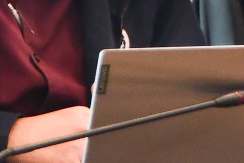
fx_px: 4981
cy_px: -73
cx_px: -508
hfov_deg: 2.8
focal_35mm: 735
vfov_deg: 1.9
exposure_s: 1/60
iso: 500
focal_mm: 62
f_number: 5
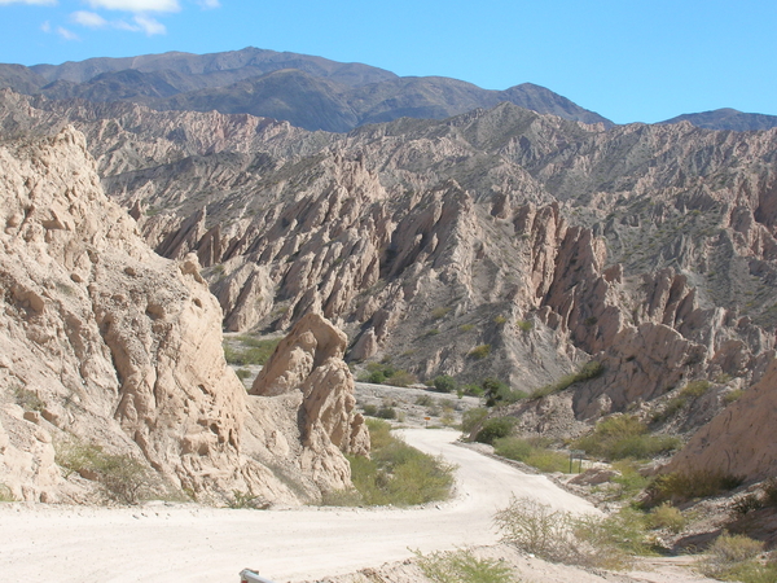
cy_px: 292
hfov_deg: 27.8
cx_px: 388
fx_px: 1571
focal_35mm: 70
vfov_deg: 21.0
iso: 50
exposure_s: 1/167
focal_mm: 11.7
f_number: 6.6
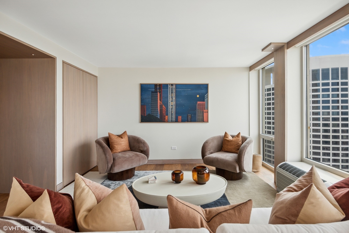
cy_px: 116
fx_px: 165
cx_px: 174
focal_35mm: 17
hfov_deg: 93.3
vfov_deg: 70.5
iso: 500
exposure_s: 1/100
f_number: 8
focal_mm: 17
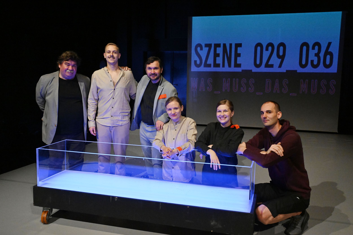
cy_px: 118
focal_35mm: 36
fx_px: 353
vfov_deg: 36.9
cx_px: 176
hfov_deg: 53.1
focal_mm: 36
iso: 8000
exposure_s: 1/400
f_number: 10
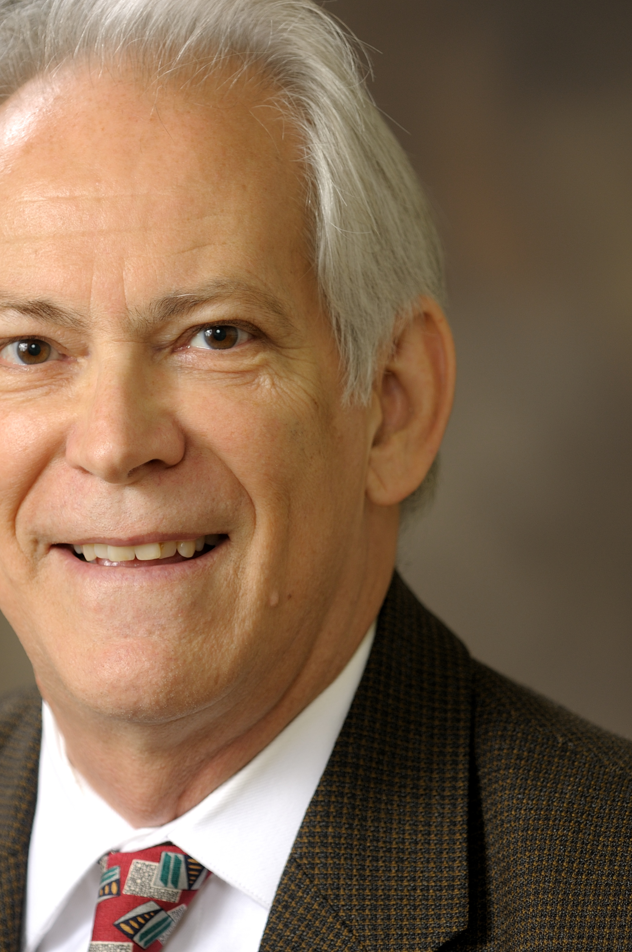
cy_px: 487
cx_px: 158
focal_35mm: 315
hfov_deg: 4.4
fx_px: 8311
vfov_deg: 6.6
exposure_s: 1/125
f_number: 3.2
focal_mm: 135
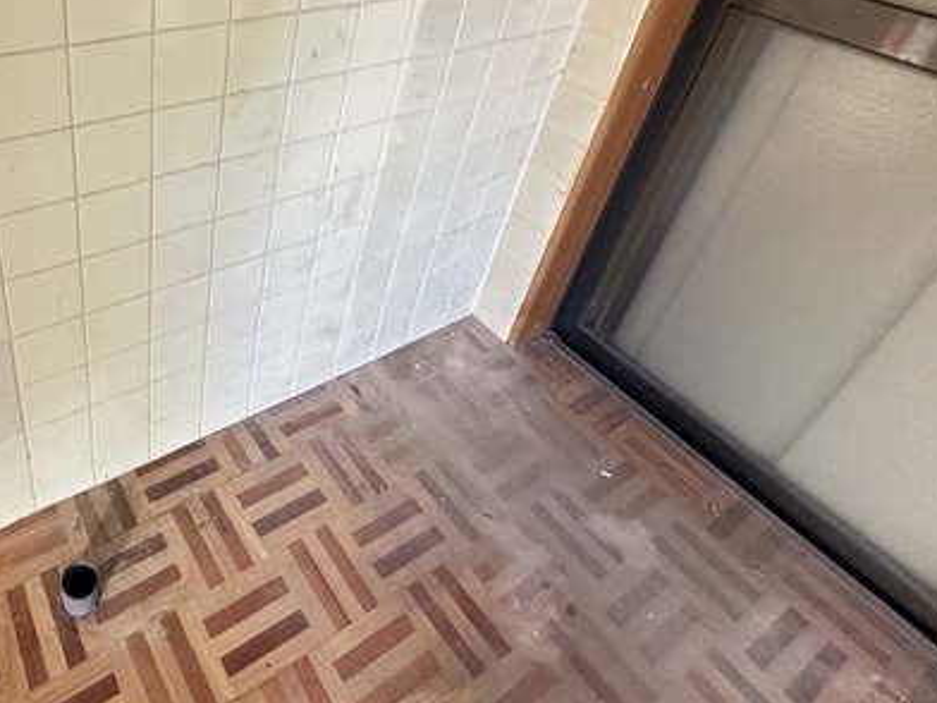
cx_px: 220
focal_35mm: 25
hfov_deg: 64.7
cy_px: 149
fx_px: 677
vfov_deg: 51.7
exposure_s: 1/60
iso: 640
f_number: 2.2
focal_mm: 2.22
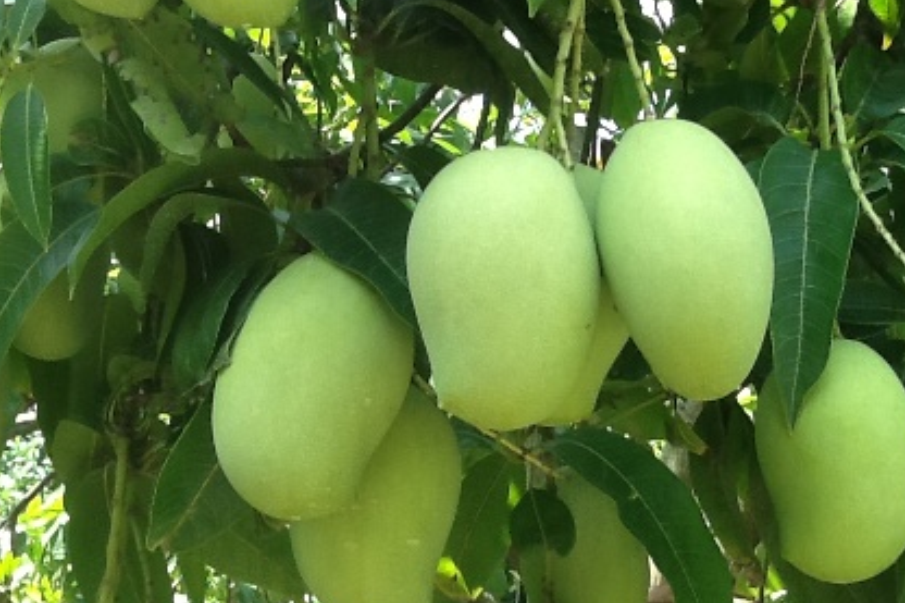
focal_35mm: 40
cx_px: 533
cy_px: 234
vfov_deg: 33.2
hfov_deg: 48.2
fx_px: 1005
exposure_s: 1/227
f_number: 2.4
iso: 64
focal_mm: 2.03
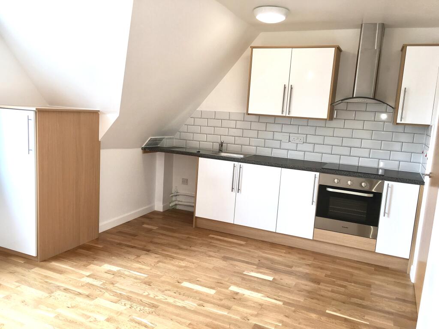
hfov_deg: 61.7
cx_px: 220
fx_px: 368
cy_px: 164
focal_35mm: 29
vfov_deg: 48.2
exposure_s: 1/50
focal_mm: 4.15
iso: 25
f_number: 2.2
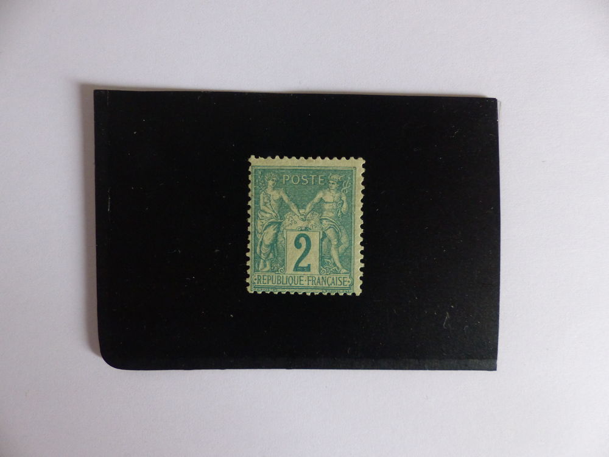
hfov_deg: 69.4
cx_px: 304
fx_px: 440
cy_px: 228
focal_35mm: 25
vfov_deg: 54.9
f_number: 2.8
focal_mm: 4.5
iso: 400
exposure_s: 1/50
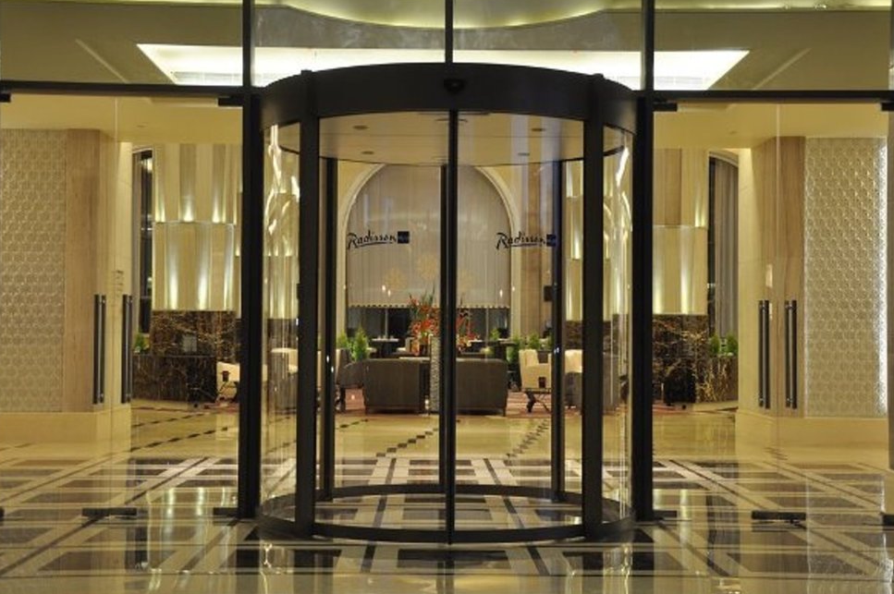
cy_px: 289
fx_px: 1340
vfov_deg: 25.0
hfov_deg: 36.9
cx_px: 451
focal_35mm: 54
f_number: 4.2
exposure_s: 1/10
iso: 400
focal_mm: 34
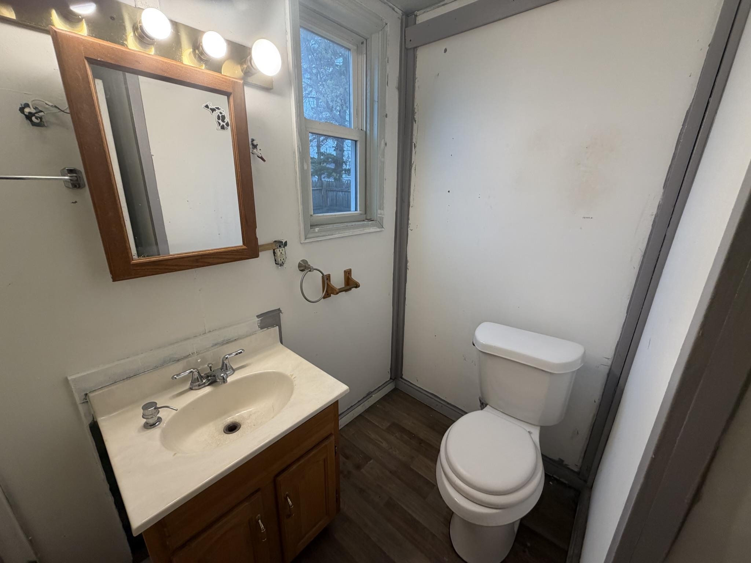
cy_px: 282
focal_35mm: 14
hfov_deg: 102.1
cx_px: 376
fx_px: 304
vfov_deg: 85.7
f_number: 2.2
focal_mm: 2.22
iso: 125
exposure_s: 1/120
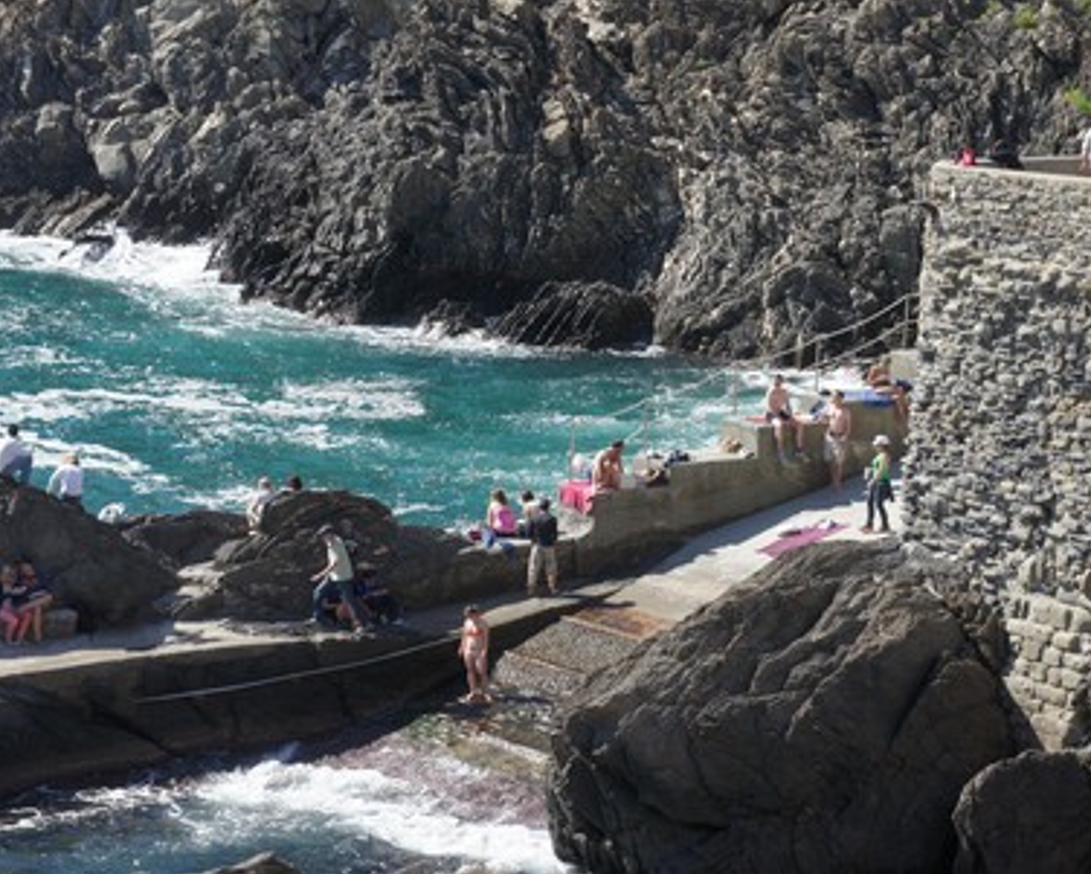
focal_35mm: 95
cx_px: 656
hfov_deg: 20.2
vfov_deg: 16.3
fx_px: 3055
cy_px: 436
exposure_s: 1/250
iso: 200
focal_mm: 55
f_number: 8
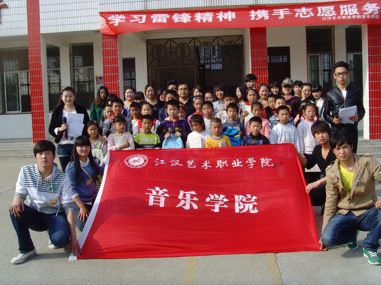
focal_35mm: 39
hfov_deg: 47.9
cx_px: 190
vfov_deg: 36.8
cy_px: 142
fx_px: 429
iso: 80
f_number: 6.3
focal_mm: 6.6
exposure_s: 1/180
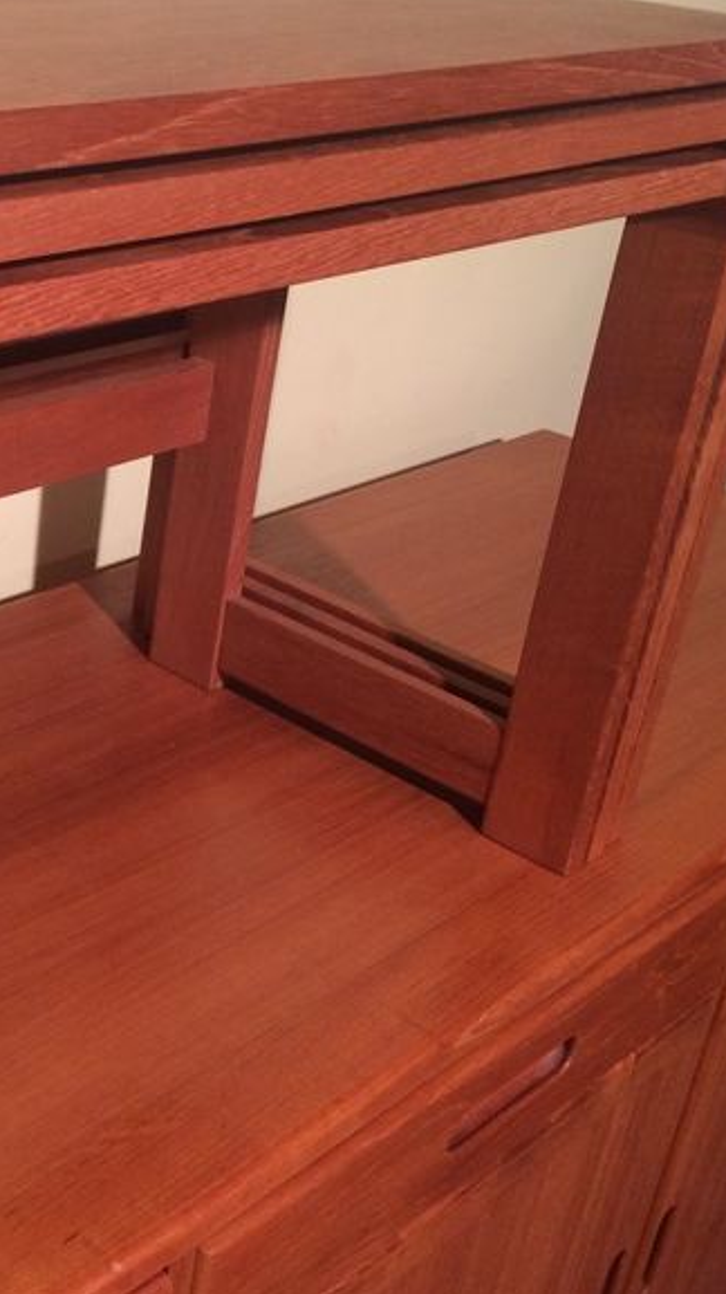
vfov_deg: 40.6
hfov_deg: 22.4
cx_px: -36
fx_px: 1748
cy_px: 629
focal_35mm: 51
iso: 50
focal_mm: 4.12
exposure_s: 1/30
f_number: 2.2
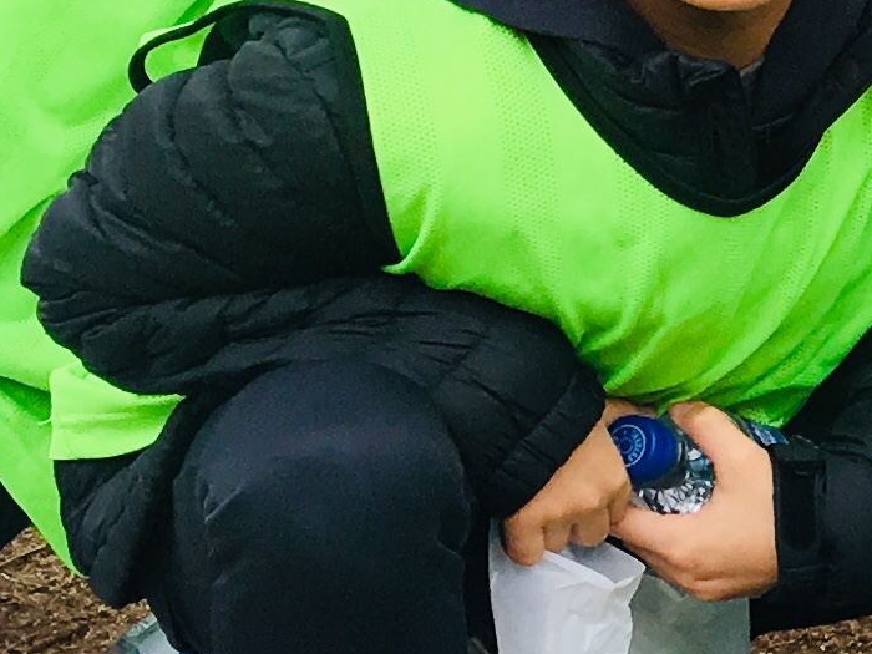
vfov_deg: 8.9
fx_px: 4207
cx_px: 2257
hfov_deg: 10.0
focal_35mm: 167
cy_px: 363
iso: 25
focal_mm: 4.15
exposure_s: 1/422
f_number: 2.2
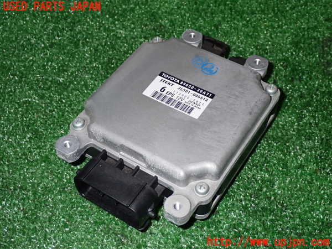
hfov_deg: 38.2
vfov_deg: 29.1
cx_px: 166
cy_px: 124
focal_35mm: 50
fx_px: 480
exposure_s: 1/50
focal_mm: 9.01
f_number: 9
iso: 500
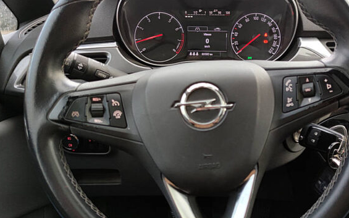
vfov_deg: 35.3
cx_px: 209
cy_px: 115
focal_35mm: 36
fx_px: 342
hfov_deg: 53.6
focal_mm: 6.72
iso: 162
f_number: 1.69
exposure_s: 1/95
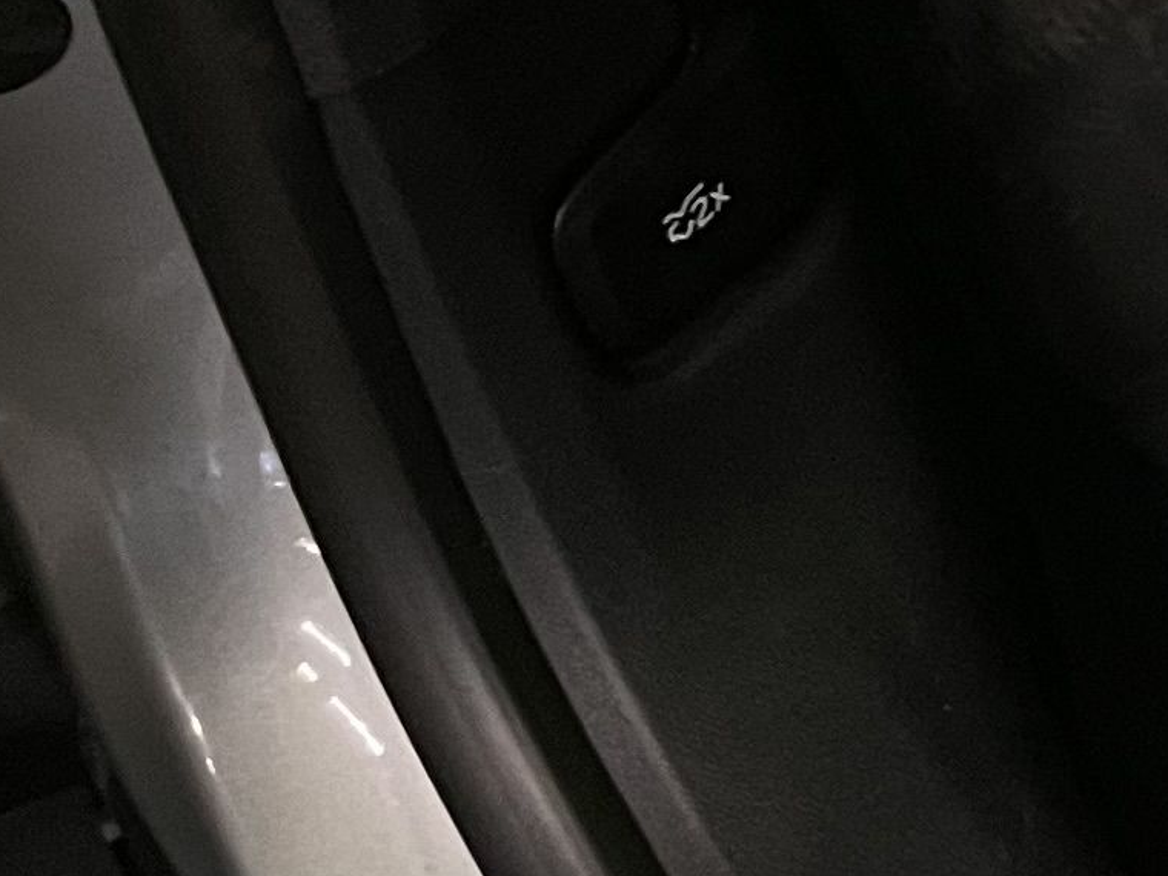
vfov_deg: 10.0
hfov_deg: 11.4
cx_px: 2981
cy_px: -818
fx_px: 4656
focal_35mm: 138
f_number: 1.6
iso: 250
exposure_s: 1/50
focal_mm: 4.2
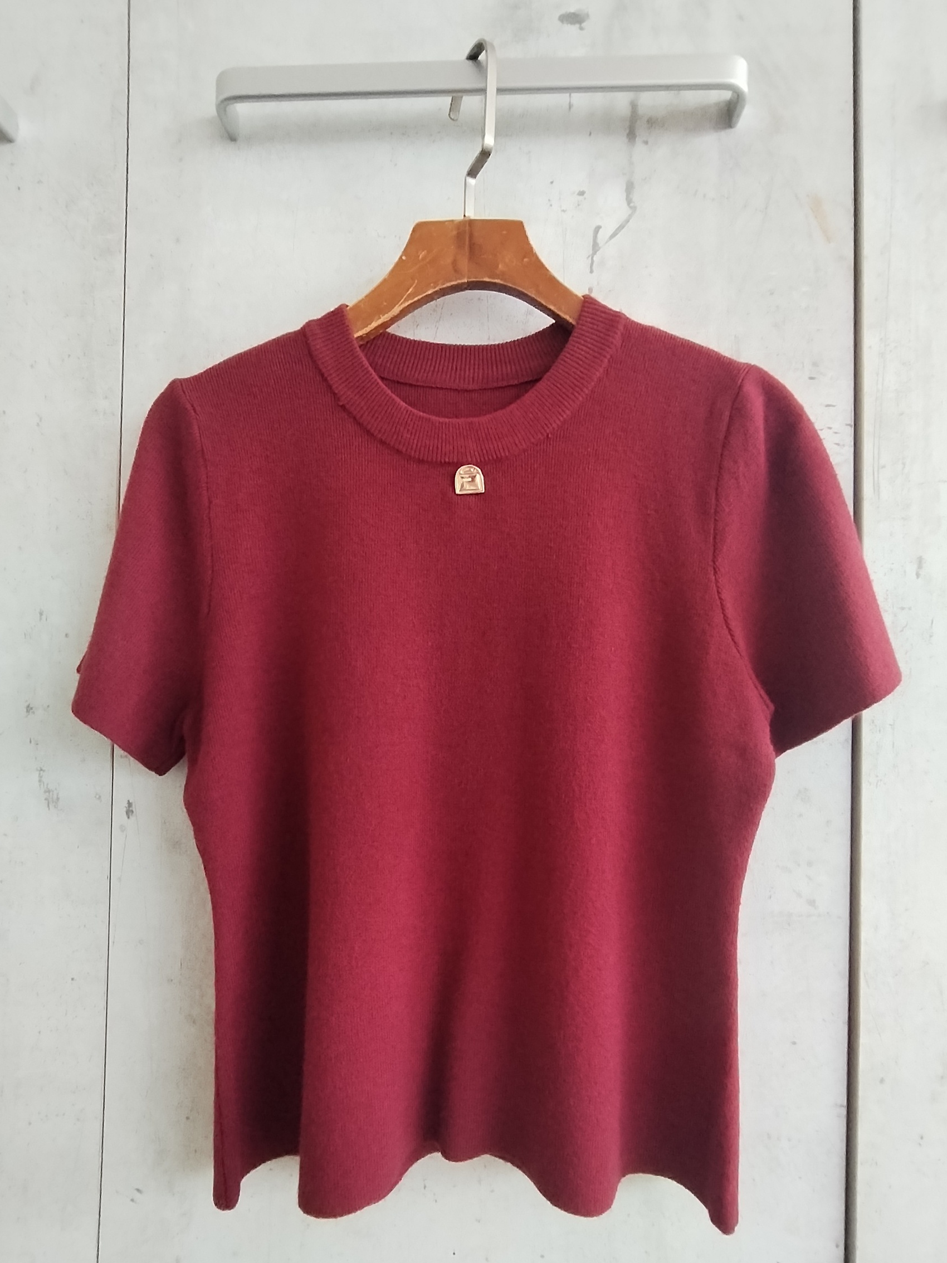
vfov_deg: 87.7
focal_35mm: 18
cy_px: 663
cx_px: 490
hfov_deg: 71.6
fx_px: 657
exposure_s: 1/100
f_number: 2.2
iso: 176
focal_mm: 1.42
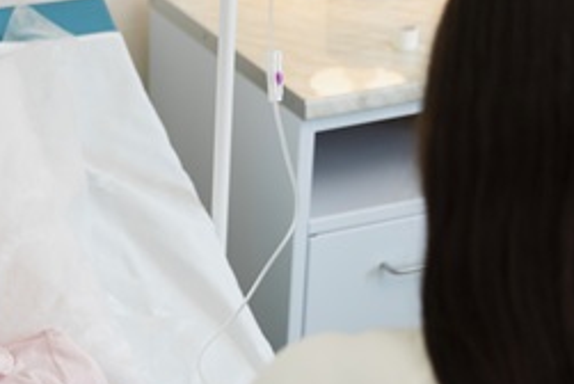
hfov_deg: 18.8
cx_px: -27
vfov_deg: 12.8
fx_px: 1676
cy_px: 434
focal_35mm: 105
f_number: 2.8
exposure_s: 1/250
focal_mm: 44
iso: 800
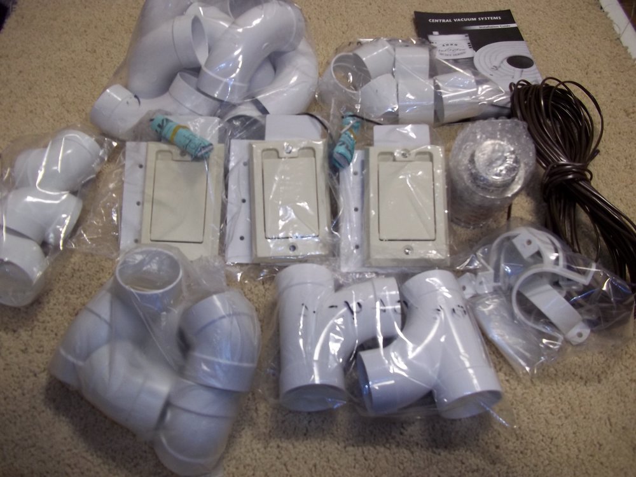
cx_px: 318
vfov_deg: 44.2
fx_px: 588
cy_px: 238
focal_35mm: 32
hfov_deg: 56.8
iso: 80
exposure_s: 1/30
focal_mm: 5.7
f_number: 2.9
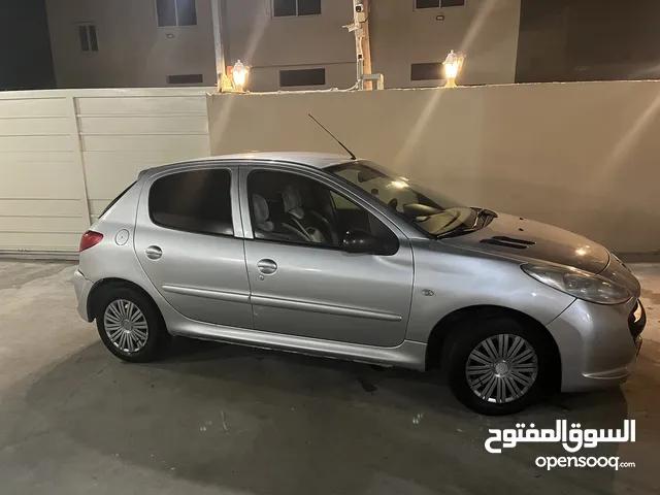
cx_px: 330
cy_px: 248
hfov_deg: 67.3
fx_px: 496
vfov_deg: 53.1
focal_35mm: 26
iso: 640
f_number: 1.6
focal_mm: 5.1
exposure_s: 1/33
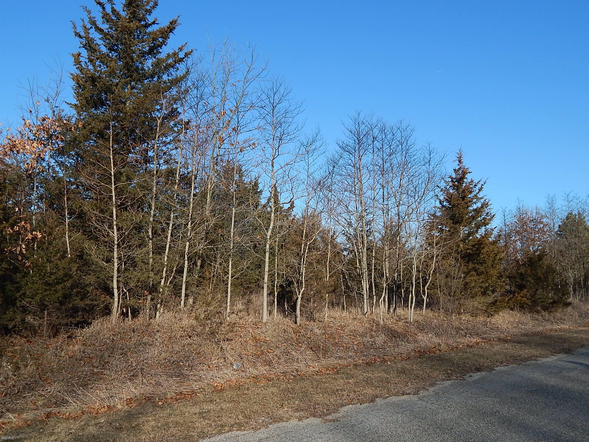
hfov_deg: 55.3
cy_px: 218
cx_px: 302
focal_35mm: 33
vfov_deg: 43.0
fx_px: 562
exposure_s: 1/1250
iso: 125
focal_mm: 5.6
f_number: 3.2
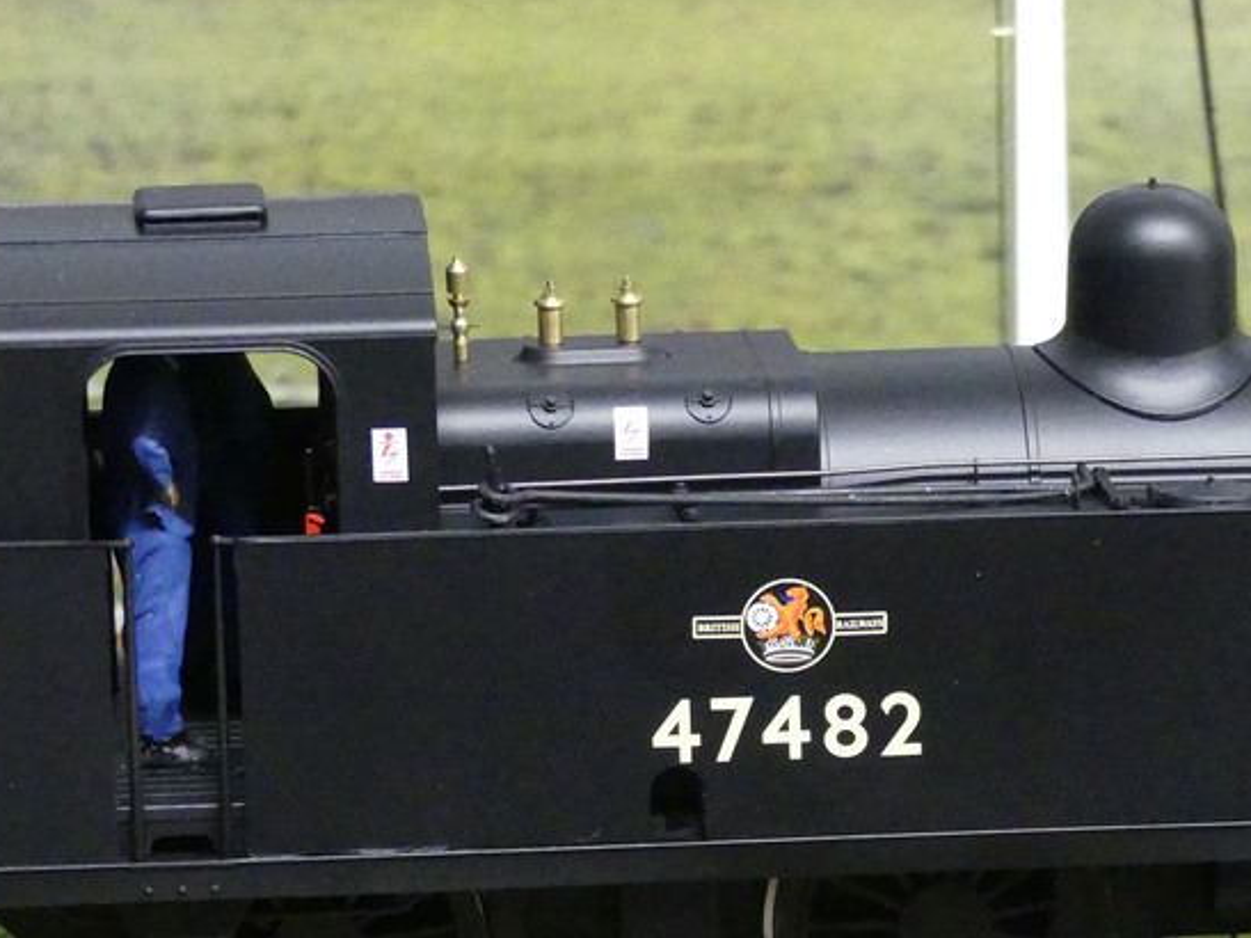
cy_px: 904
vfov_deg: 9.1
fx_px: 5853
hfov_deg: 12.2
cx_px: 861
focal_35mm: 162
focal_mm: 15
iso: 2000
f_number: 2.8
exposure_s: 1/80
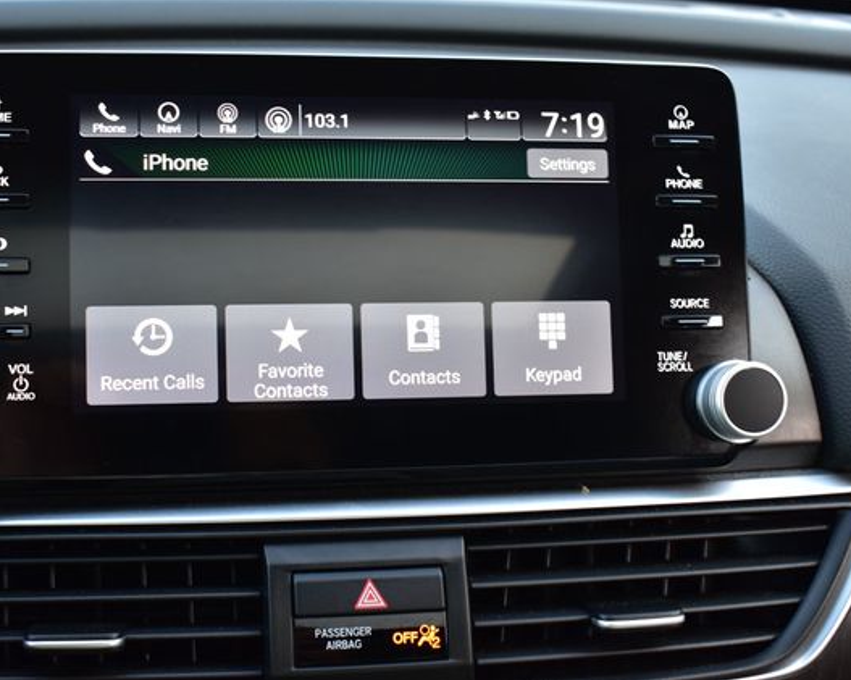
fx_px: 1248
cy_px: 338
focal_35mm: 50
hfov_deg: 37.6
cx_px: 358
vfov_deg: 30.5
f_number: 6.3
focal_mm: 29
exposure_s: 1/20
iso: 400
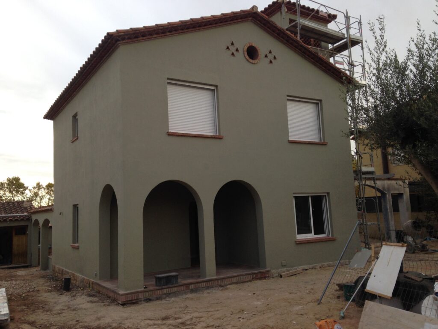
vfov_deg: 42.9
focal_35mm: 33
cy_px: 164
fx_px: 418
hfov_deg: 55.4
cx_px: 219
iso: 64
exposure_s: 1/60
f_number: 2.4
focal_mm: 4.12
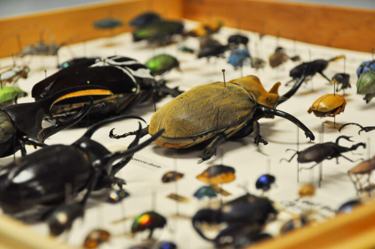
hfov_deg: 19.5
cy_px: 124
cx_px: 188
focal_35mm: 105
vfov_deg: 13.0
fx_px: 1092
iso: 1400
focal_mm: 70
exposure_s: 1/125
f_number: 5.3
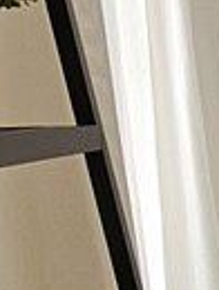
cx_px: 697
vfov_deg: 14.2
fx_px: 1076
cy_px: 462
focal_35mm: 128
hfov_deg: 9.0
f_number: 2.2
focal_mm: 2.2
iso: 200
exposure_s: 1/70.8
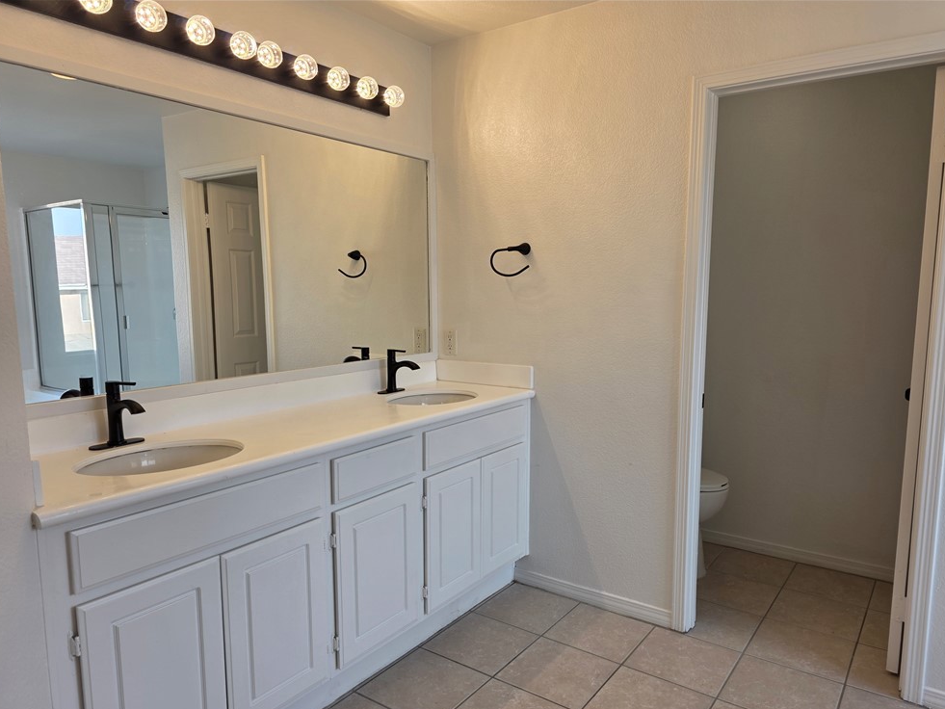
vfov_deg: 56.8
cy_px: 369
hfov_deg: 71.6
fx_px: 655
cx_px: 480
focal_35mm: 24
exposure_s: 1/120
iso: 40
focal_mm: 6.3
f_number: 1.7
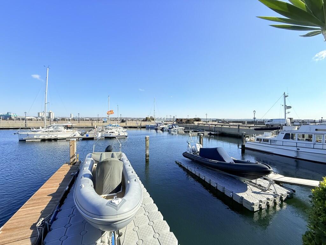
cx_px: 163
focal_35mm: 14
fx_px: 132
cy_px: 122
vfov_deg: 85.7
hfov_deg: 102.1
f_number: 2.2
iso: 50
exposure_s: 1/2506
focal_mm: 2.22
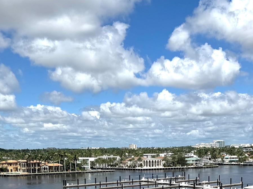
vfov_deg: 25.4
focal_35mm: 55
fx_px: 402
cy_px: 184
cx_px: 121
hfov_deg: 34.9
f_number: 1.78
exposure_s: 1/10417
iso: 80
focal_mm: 6.76
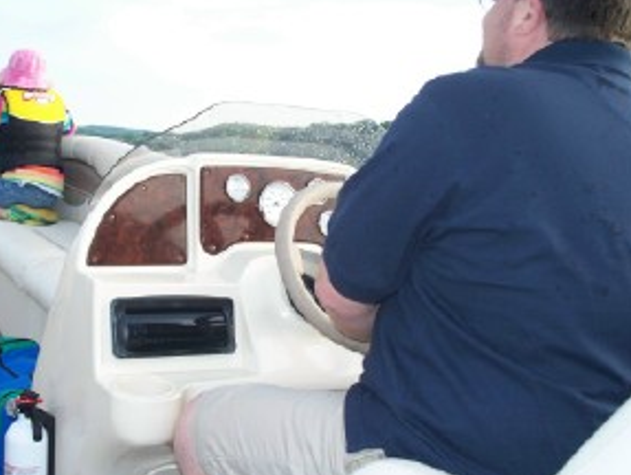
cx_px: 239
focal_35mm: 50
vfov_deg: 29.2
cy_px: 240
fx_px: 913
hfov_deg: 37.9
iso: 64
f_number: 2.8
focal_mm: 7.54
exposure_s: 1/320
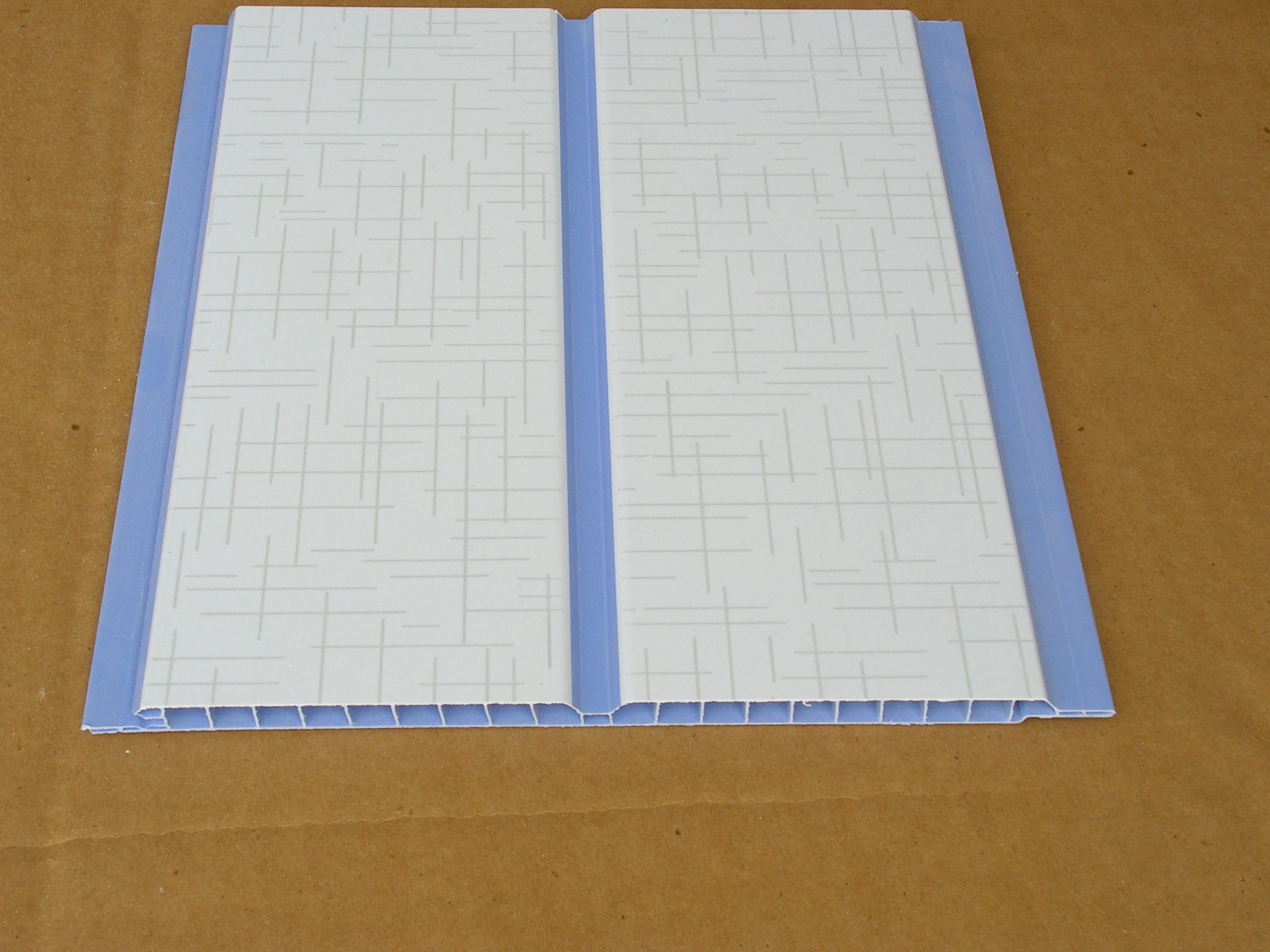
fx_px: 2165
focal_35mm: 59
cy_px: 476
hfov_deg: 32.7
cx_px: 635
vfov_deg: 24.8
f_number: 8
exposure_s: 1/100
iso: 100
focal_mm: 9.9
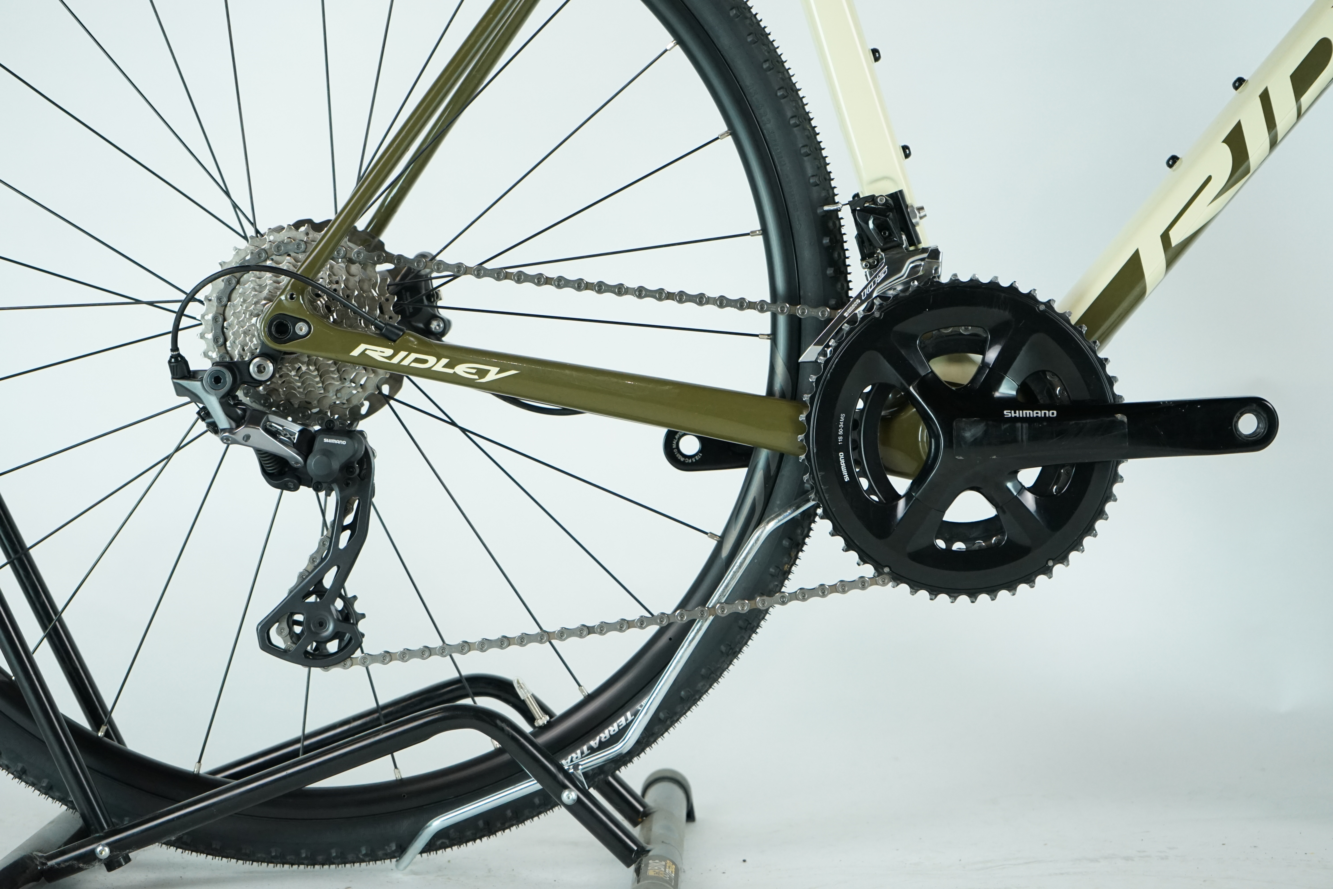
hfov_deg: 28.8
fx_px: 2592
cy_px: 444
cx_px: 666
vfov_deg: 19.5
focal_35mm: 70
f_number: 5.6
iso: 2000
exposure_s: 1/200
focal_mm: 70
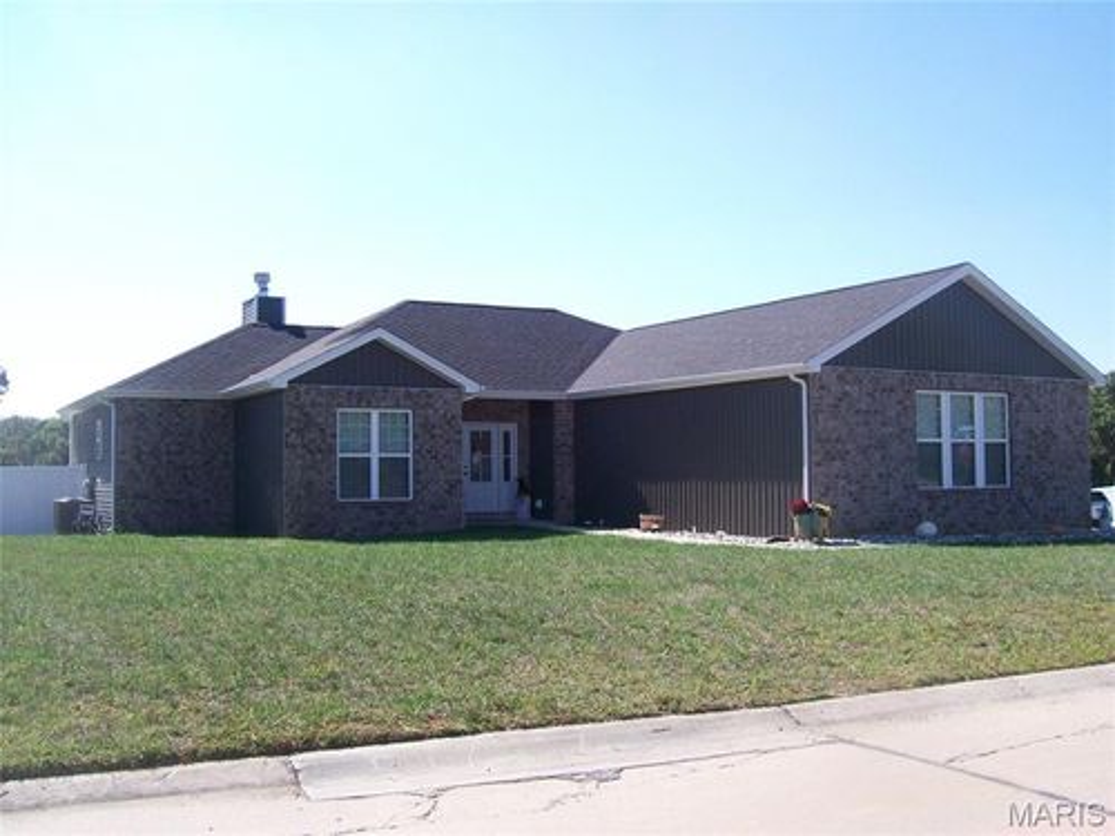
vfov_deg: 39.7
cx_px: 558
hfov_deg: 51.4
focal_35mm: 36
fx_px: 1160
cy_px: 418
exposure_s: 1/376
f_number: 4.8
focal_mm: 6
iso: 80
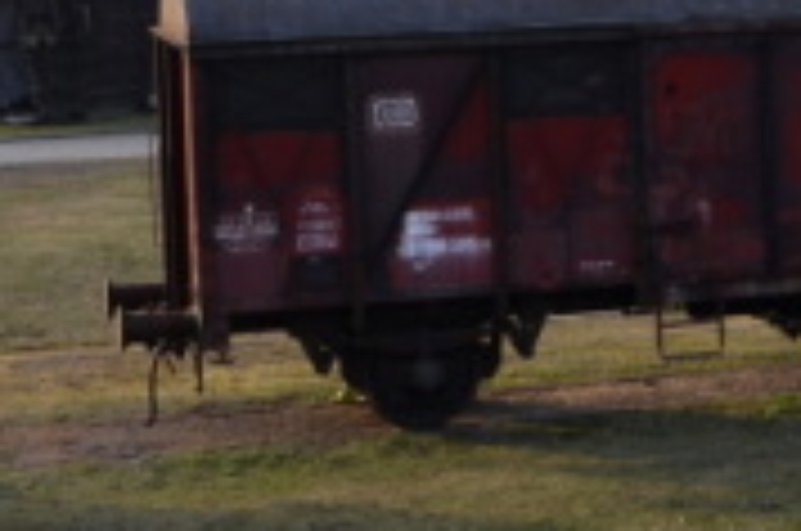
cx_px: 1134
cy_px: 122
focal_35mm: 141
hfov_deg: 13.8
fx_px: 3137
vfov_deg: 9.7
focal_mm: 21
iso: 100
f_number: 4.5
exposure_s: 1/200
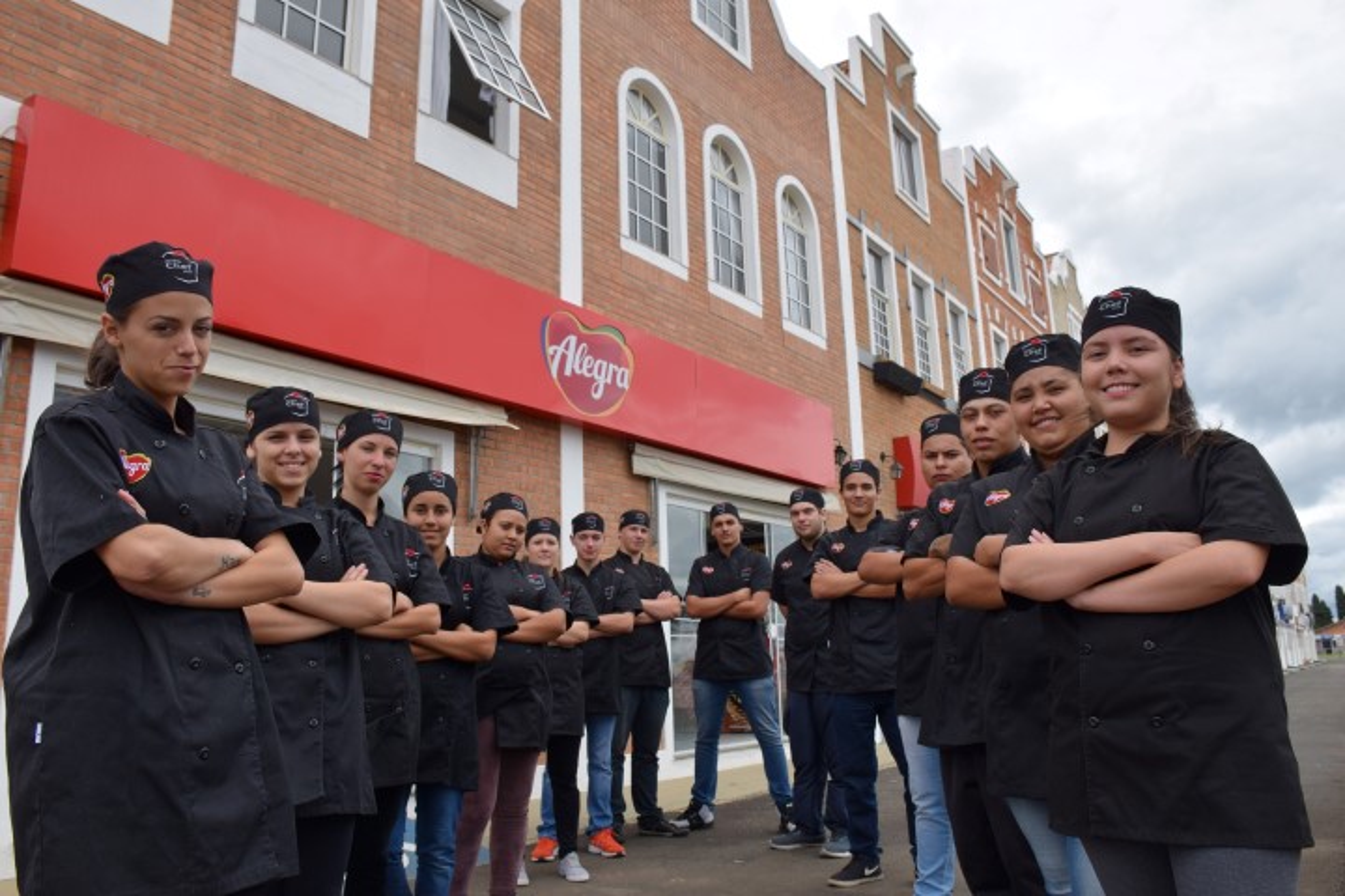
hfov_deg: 67.4
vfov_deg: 47.9
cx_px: 672
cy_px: 448
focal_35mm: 27
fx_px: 1009
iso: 200
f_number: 8
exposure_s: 1/250
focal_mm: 18
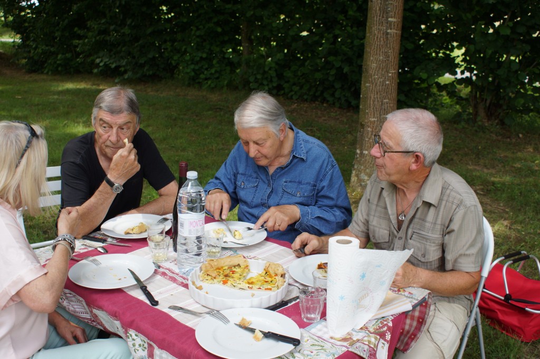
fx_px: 585
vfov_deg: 34.2
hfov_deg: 49.6
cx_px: 270
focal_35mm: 39
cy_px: 180
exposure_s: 1/160
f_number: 4.5
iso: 200
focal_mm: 26
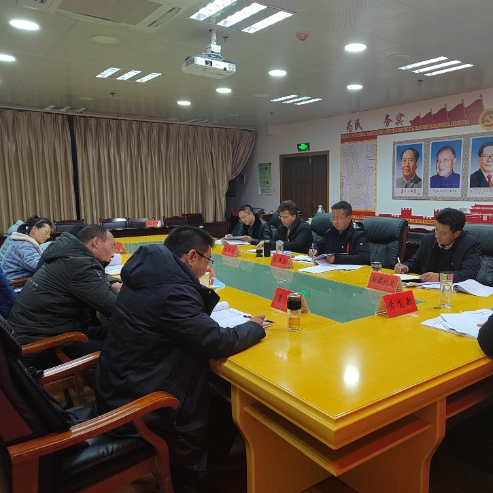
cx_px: 303
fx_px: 451
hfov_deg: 56.7
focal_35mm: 28
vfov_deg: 57.3
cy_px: 250
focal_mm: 5.52
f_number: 1.9
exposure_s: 1/50
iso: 1300
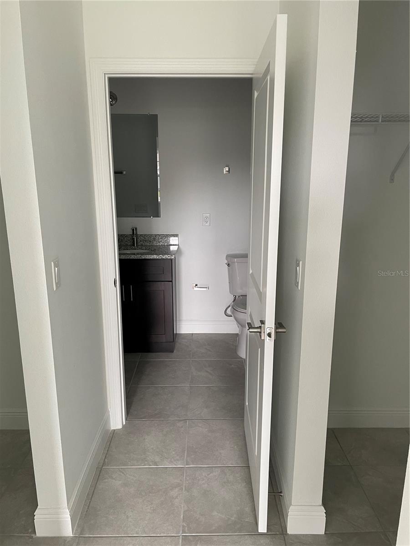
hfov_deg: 53.1
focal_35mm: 26
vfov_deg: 67.3
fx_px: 411
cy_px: 273
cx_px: 205
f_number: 1.6
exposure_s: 1/90
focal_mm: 4.2
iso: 125
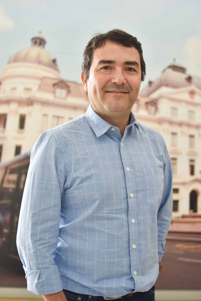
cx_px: 100
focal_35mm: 52
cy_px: 150
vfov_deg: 37.8
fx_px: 440
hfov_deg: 25.8
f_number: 2
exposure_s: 1/160
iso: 400
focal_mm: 35
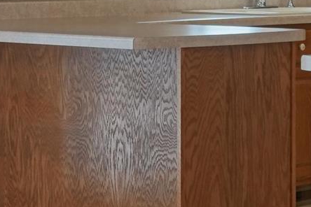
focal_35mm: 166
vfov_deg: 8.2
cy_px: -21
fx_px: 1434
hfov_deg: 12.4
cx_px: 160
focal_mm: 8.8
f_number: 2.4
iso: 100
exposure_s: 1/60
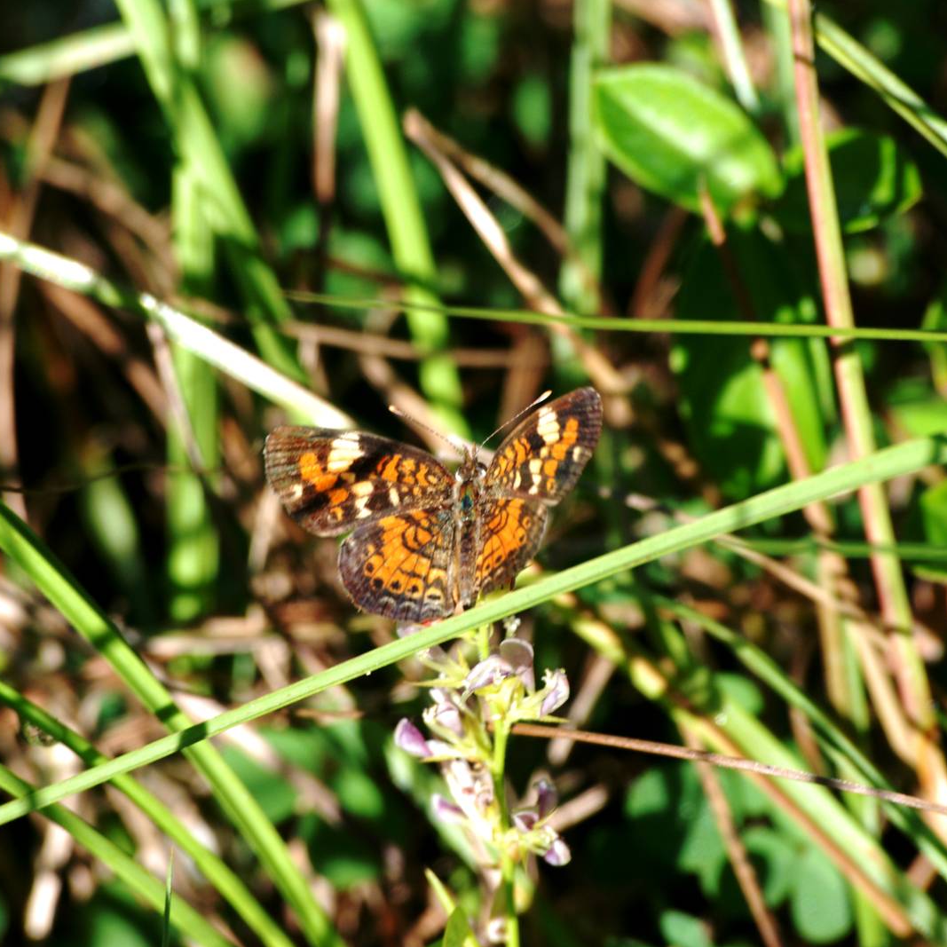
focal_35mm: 574
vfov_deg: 3.1
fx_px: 17766
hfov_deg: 3.1
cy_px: 474
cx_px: 419
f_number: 11
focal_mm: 300
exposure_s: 1/160
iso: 400
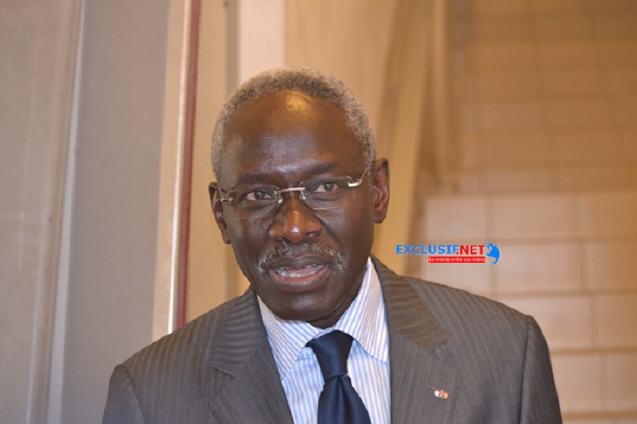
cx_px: 318
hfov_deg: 24.6
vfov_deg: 16.5
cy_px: 212
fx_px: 1459
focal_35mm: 82
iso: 800
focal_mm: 55
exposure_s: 1/25
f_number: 4
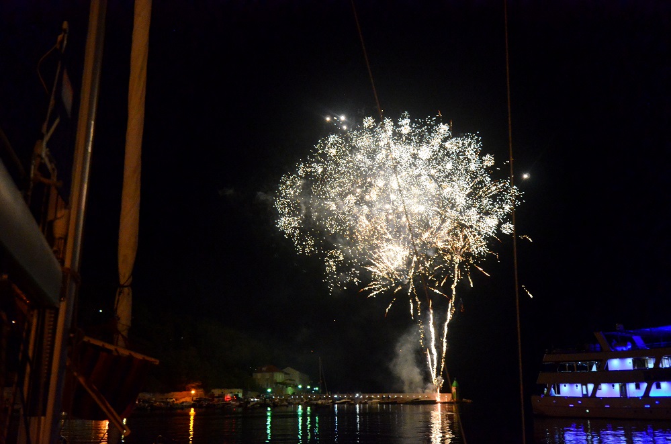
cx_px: 336
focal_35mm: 36
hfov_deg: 53.2
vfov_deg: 36.7
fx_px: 669
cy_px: 222
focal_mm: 24
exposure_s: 1/40
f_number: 4
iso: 5000
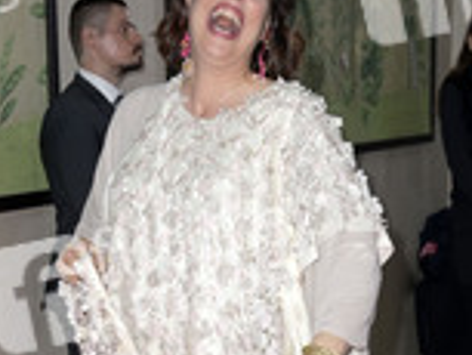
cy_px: 435
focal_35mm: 88
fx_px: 1201
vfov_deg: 16.1
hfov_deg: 22.2
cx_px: 231
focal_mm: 35
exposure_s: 1/200
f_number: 5.6
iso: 640
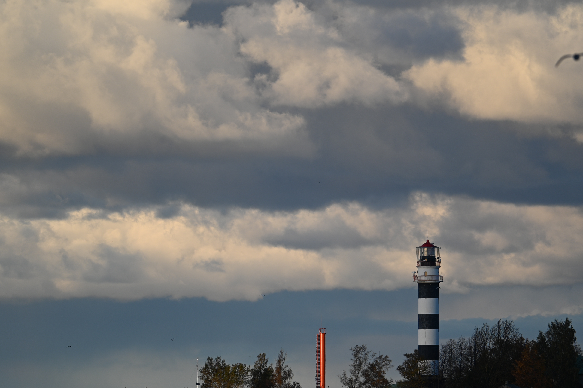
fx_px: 5955
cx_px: 279
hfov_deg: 5.6
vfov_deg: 3.7
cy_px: 256
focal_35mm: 368
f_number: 5.3
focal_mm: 260
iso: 100
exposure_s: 1/320
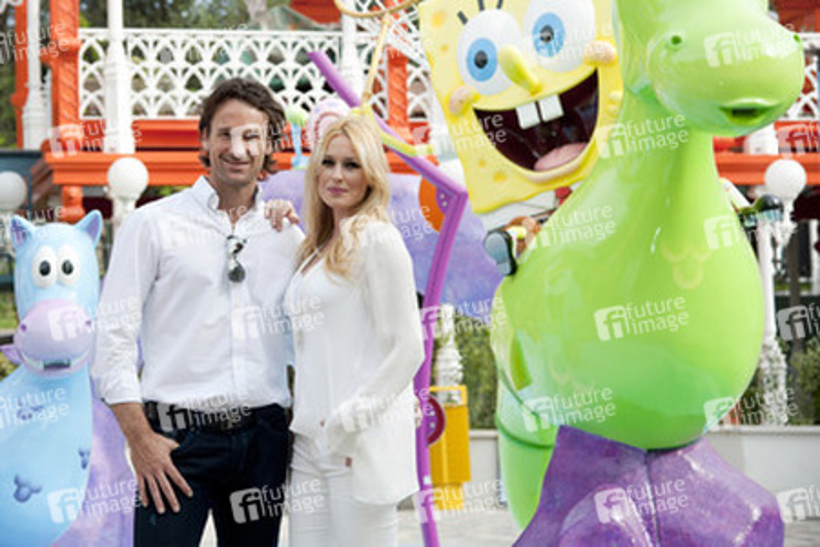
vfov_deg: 19.5
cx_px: 410
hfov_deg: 28.8
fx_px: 1594
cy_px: 274
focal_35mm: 70
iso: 250
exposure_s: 1/320
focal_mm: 70
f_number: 5
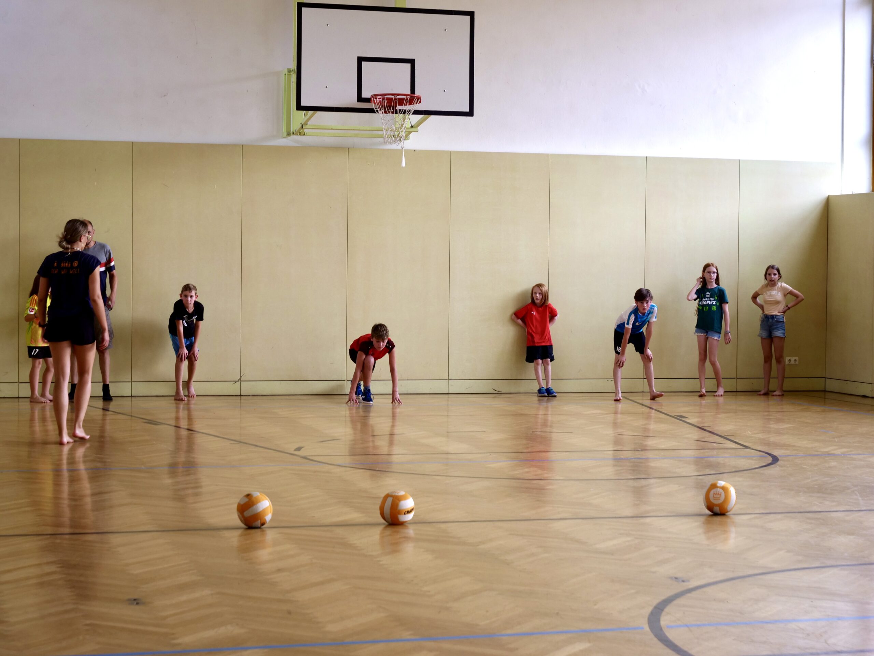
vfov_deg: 20.4
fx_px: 1818
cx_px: 437
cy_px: 328
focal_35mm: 72
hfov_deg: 27.0
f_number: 3.9
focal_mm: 36
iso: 200
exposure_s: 1/80
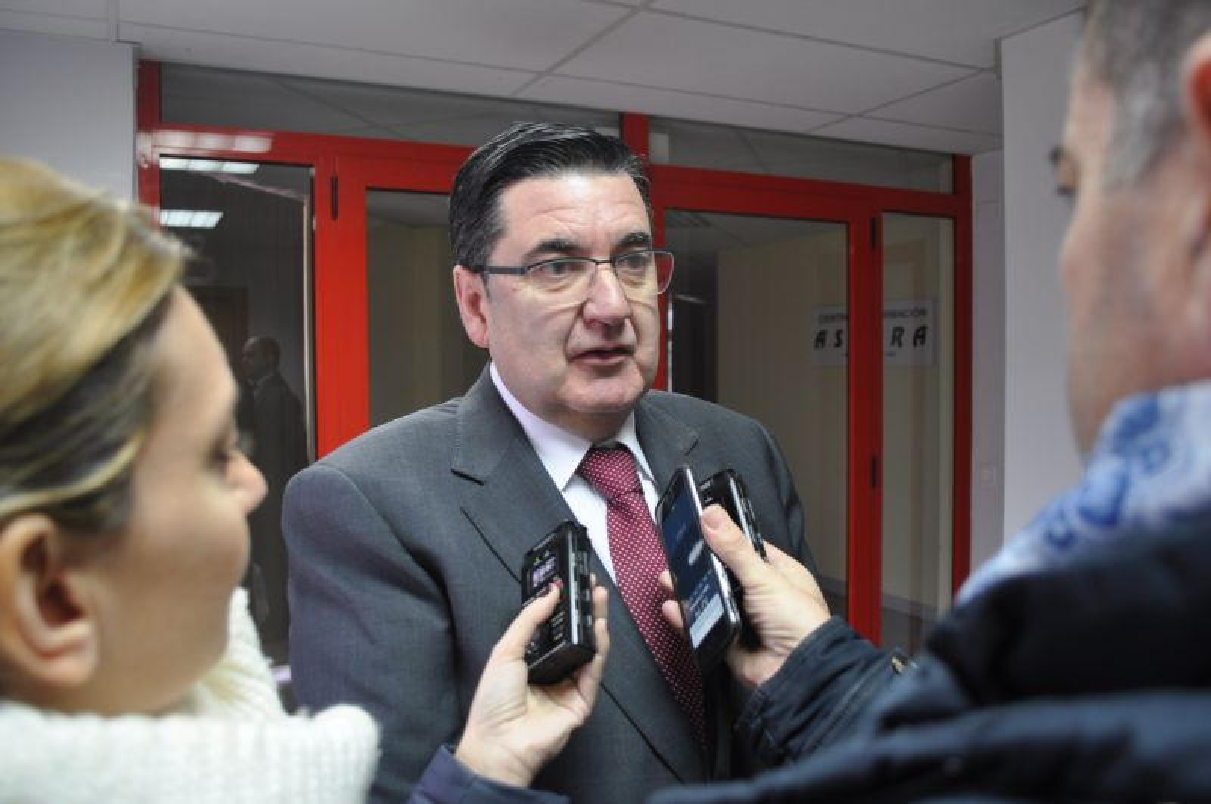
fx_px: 1008
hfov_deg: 62.0
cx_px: 606
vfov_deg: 43.5
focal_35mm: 30
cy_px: 402
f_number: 3.8
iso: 320
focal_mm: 20
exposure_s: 1/20
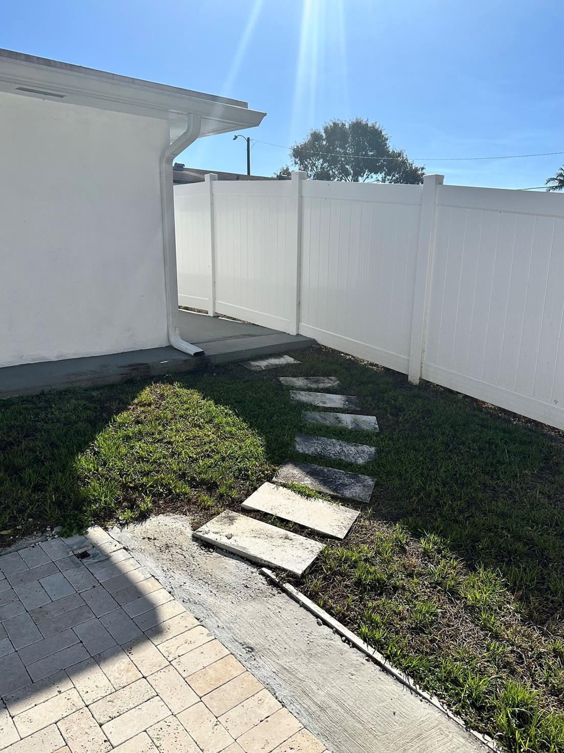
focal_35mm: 25
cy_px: 375
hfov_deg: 54.9
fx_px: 543
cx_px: 282
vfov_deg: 69.4
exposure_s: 1/8197
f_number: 1.78
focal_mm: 6.86
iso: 80
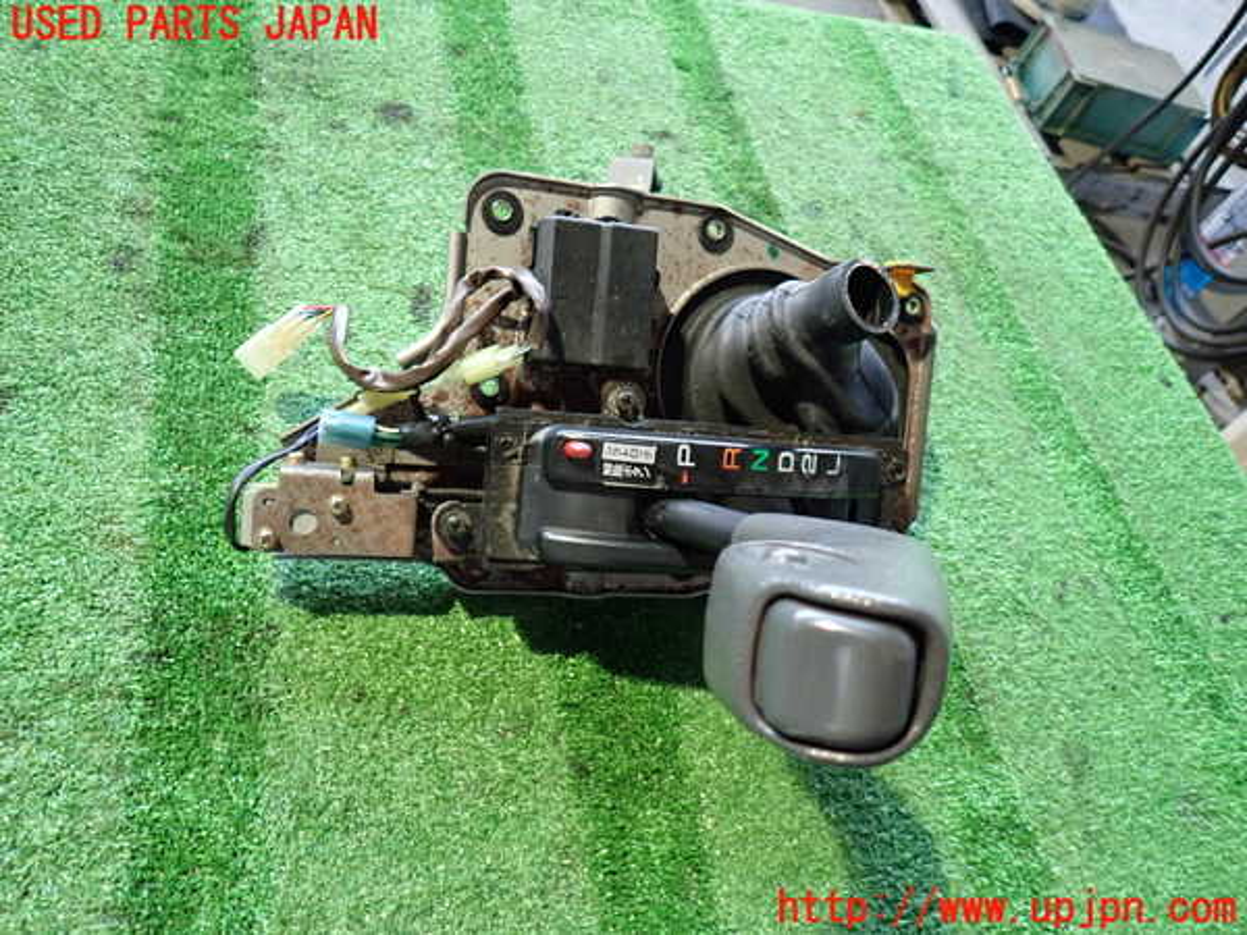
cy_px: 468
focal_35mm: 25
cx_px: 624
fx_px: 901
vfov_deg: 54.9
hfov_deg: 69.4
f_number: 2
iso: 500
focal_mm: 4.5
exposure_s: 1/30
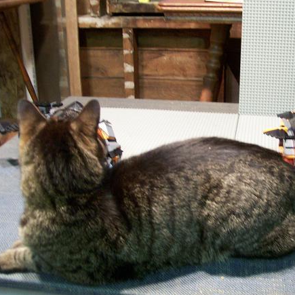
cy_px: 140
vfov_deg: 37.5
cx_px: 204
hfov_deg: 37.0
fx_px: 434
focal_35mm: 45
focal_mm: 6
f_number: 2.7
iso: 160
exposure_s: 1/10.2
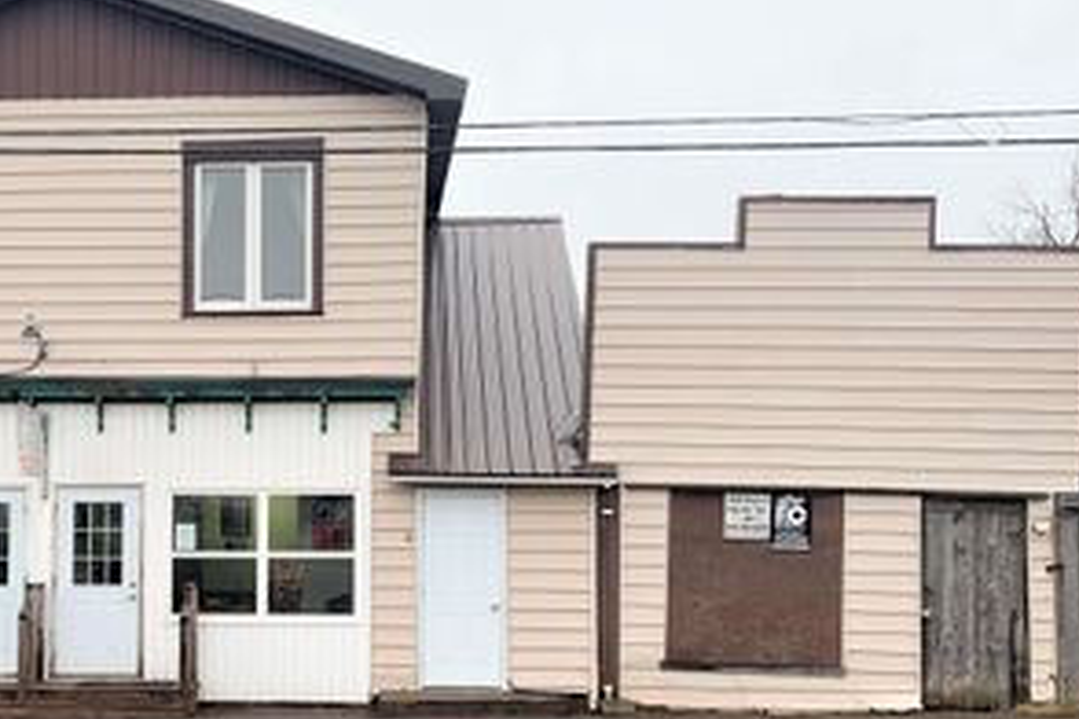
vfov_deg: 28.9
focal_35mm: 46
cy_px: 512
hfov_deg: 41.7
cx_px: 290
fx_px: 1379
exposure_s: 1/367
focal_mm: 4.25
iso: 25
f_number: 1.8
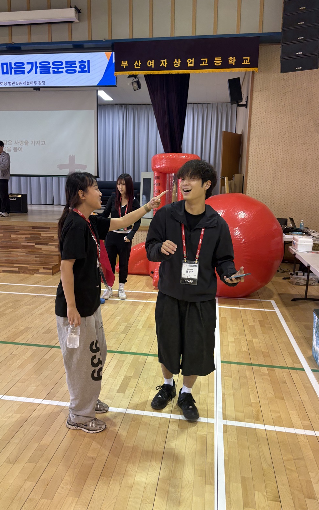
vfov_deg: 66.5
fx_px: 390
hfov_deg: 44.5
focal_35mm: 28
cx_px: 145
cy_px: 257
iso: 100
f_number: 1.6
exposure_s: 1/120
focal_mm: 5.96
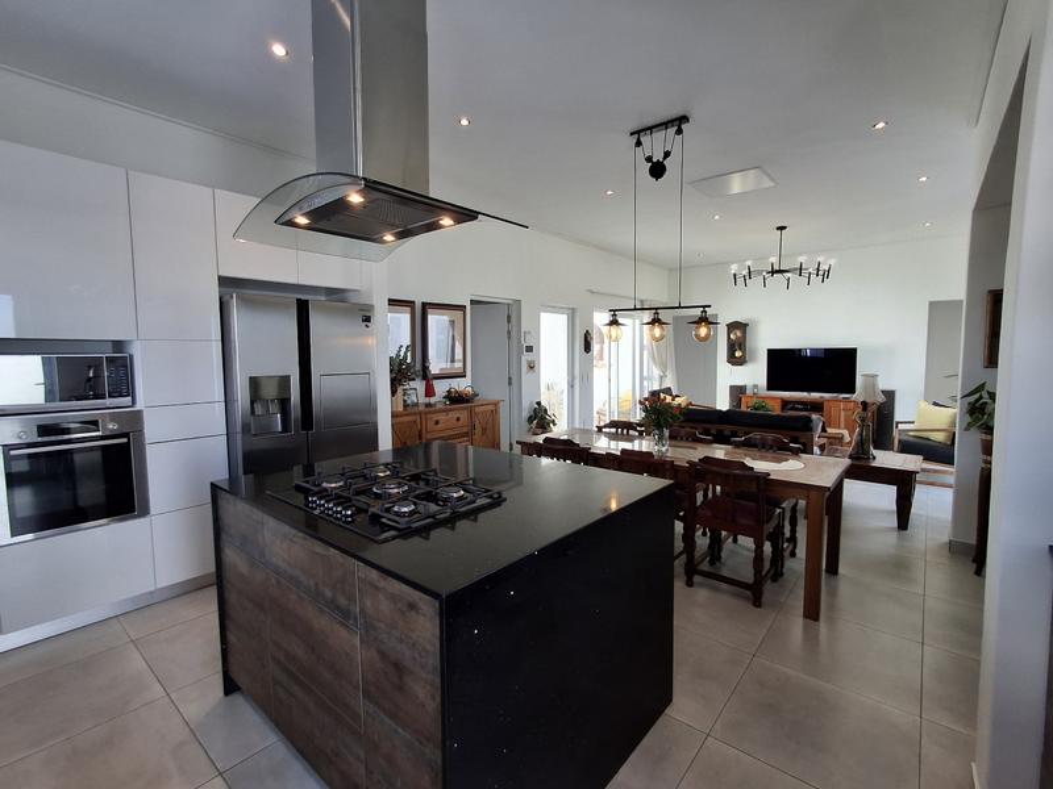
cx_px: 526
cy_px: 394
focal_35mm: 16
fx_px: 487
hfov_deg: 94.5
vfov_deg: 78.1
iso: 40
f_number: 2.2
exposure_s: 1/100
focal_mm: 1.64
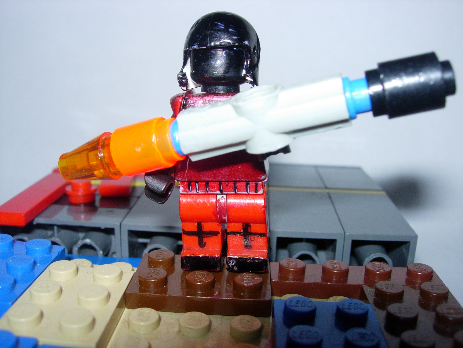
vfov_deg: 37.7
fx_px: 508
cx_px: 232
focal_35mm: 38
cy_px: 174
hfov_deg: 49.0
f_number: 4.8
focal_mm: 7.8
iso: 79
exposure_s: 1/64
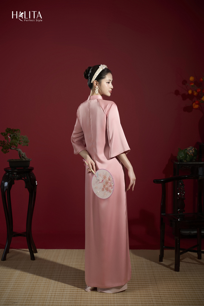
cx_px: 102
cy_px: 153
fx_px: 570
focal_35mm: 67
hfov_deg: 20.3
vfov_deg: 30.1
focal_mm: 67
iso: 200
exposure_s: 1/250
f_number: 3.2
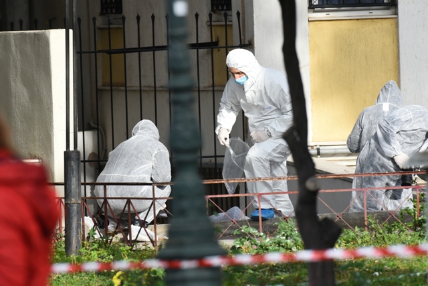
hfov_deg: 4.1
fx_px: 5945
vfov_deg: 2.8
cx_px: 214
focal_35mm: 500
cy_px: 143
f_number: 13
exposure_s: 1/800
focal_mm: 500
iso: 1250
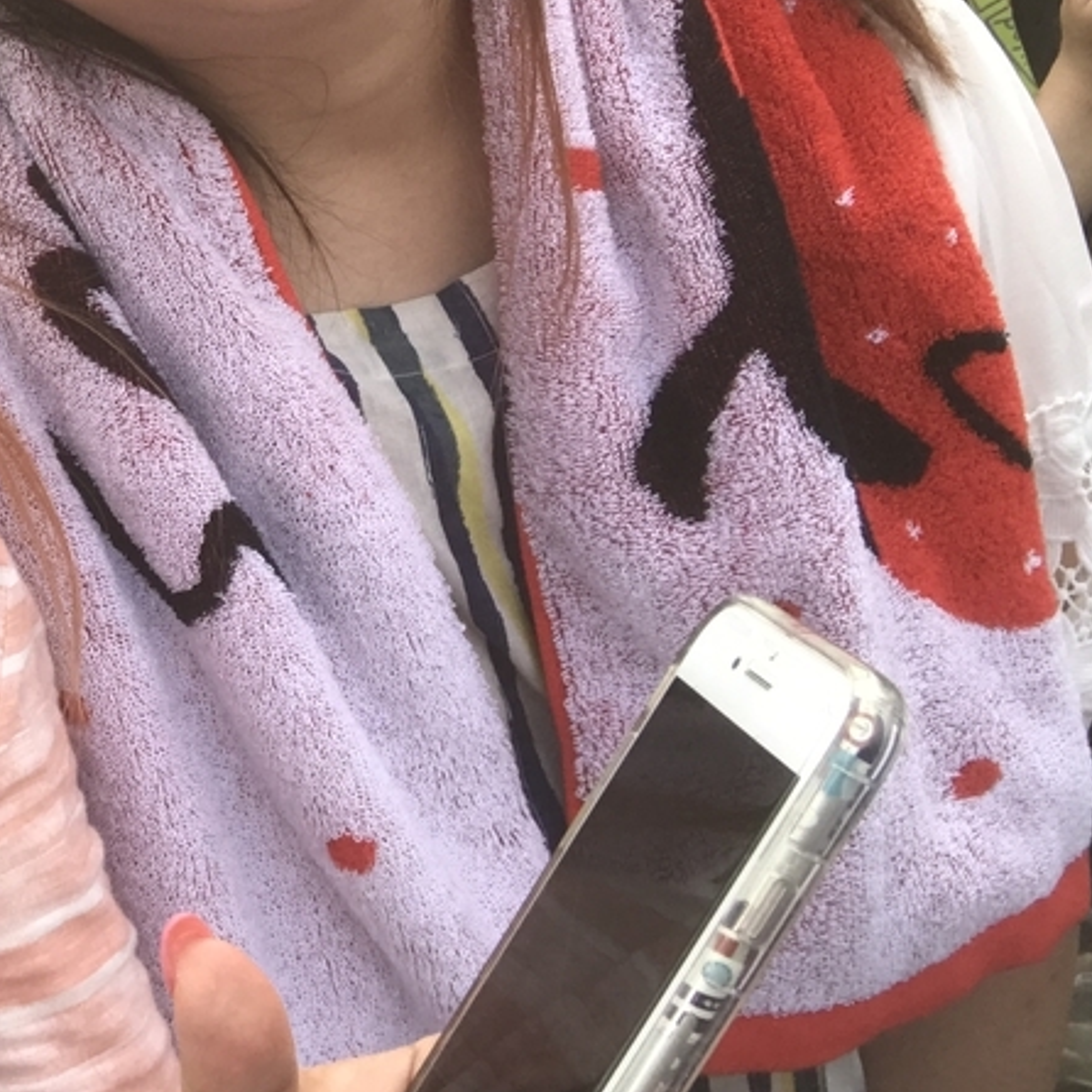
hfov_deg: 24.5
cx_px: -144
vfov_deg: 26.0
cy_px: 200
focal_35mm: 65
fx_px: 2320
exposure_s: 1/100
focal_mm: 2.87
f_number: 2.2
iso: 32
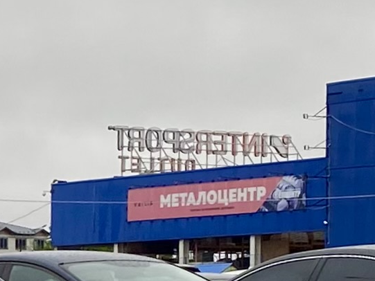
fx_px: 899
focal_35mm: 83
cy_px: 389
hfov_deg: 20.8
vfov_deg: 16.6
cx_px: -152
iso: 32
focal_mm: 4.25
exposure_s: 1/132
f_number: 1.8
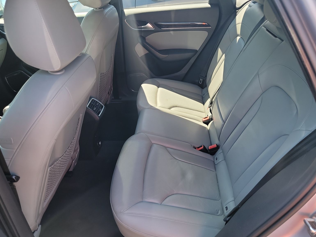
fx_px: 228
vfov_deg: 54.9
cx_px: 161
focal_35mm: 25
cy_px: 122
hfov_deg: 69.4
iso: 92
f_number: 1.8
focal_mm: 6.7
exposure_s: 1/59
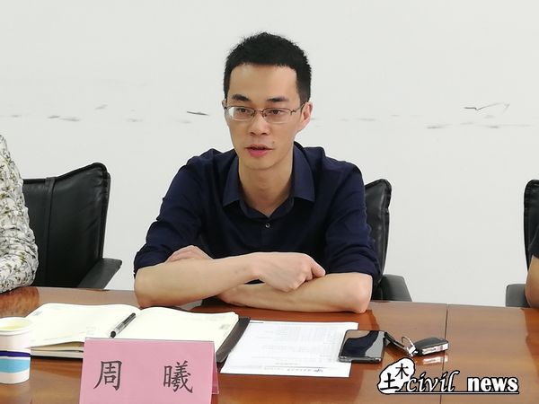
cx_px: 270
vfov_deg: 16.4
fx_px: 1401
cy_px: 202
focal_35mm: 90
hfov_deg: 21.8
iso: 250
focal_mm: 3.81
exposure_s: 1/33.3
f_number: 2.2
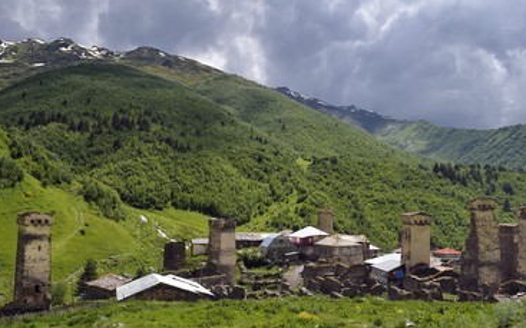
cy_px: 186
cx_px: 272
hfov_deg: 66.5
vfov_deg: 44.4
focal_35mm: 28
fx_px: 401
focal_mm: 24
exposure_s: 1/1250
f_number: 9
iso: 400
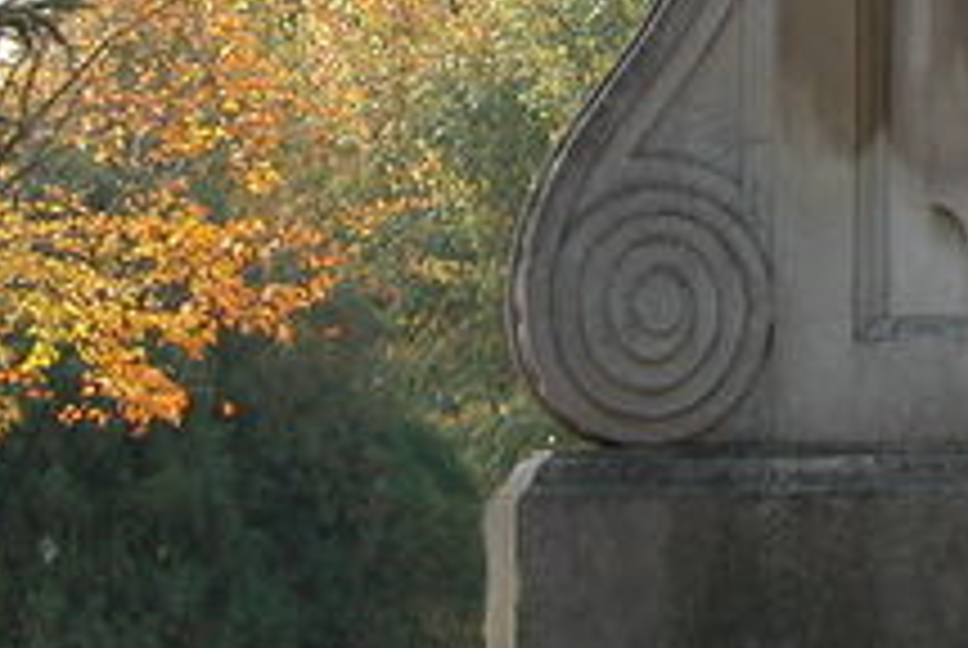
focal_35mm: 286
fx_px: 7701
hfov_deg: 7.1
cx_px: 1234
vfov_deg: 4.8
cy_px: -450
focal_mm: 18.8
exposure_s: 1/114
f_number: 3.8
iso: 100
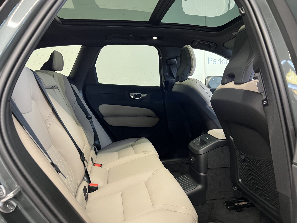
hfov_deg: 67.3
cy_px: 112
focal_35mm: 26
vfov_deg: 53.1
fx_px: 223
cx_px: 148
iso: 400
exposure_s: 1/50
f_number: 1.5
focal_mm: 5.7
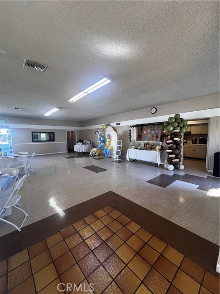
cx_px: 110
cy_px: 147
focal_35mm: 13
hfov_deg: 89.9
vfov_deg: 106.2
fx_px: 110
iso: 100
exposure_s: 1/99
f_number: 1.8
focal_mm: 1.57
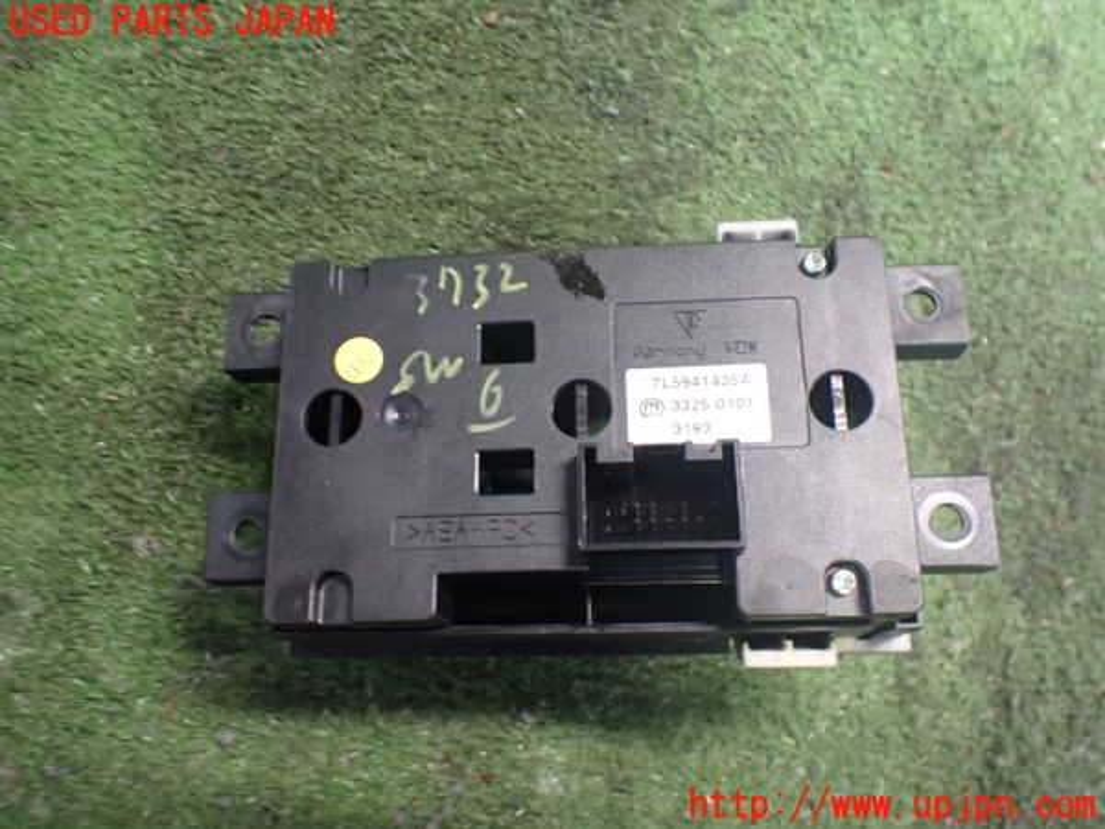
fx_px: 958
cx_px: 552
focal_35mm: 30
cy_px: 414
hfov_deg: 60.0
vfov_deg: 46.8
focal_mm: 5.4
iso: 800
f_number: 2.3
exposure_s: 1/30
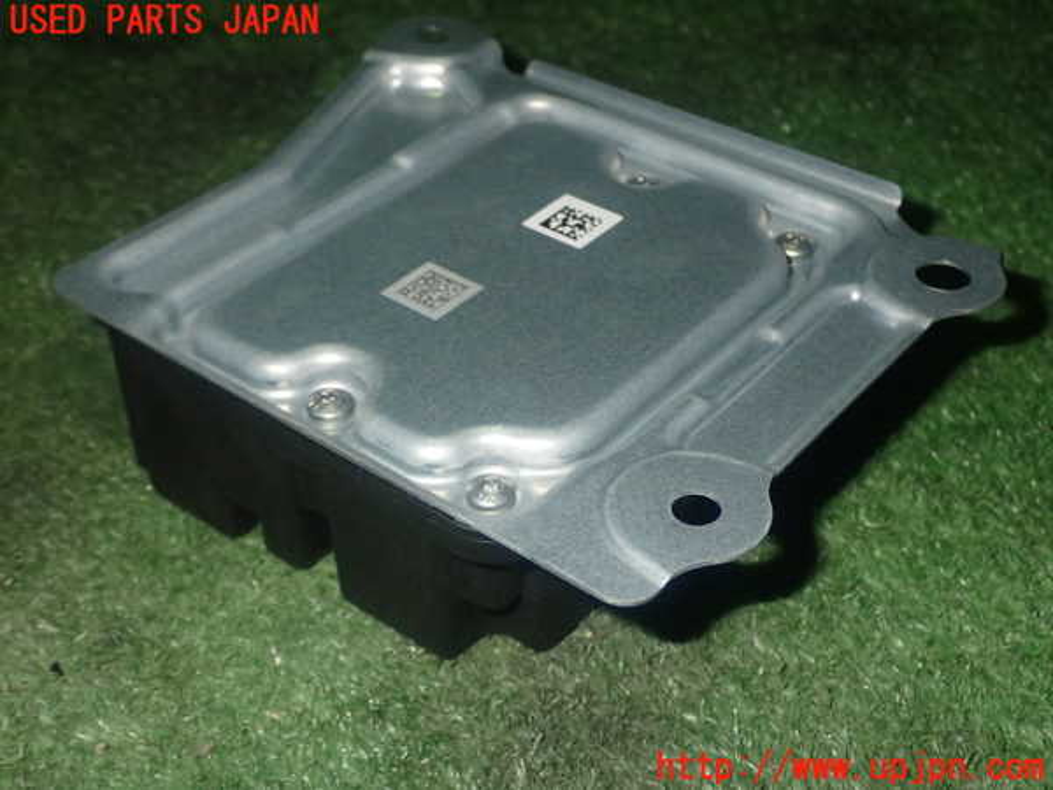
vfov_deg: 29.1
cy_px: 395
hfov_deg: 38.2
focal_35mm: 50
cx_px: 526
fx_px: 1521
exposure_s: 1/50
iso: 640
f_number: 9
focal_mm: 9.01
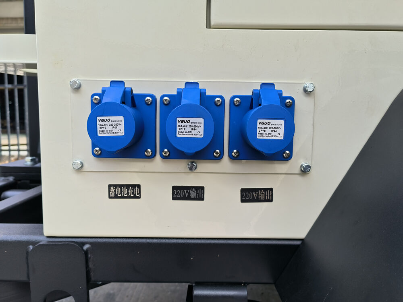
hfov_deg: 65.3
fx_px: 314
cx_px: 202
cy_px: 151
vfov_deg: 51.4
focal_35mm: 27
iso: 100
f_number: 1.9
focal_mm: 5.52
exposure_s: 1/253
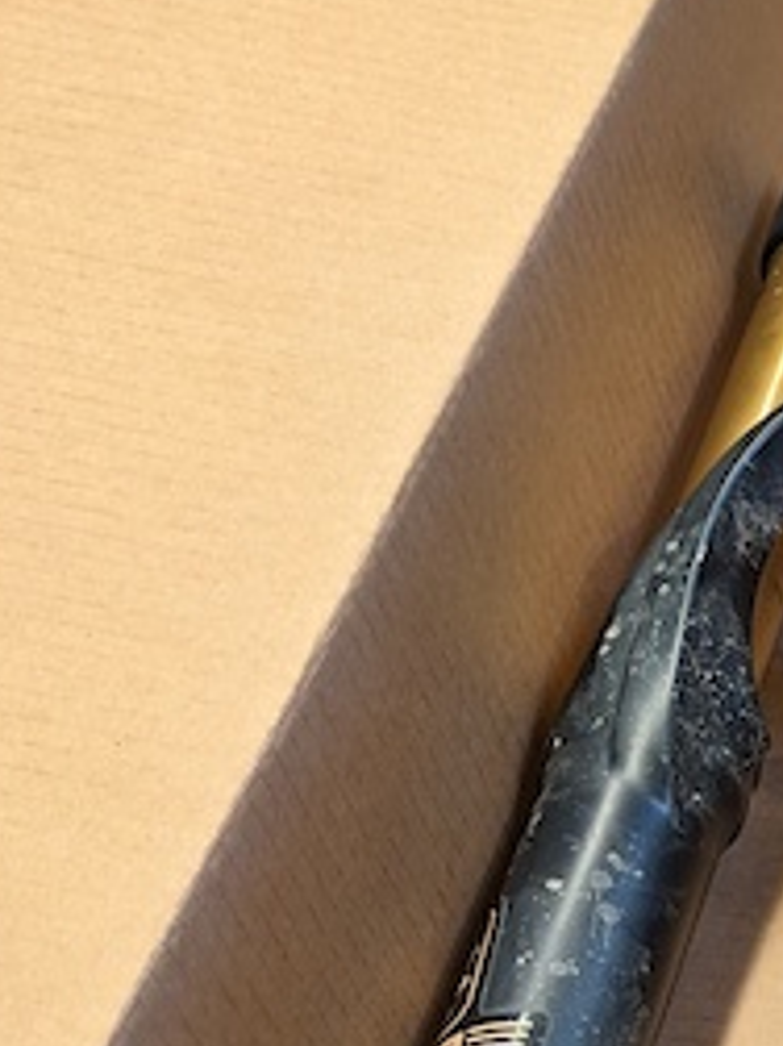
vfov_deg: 22.1
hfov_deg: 16.1
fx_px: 2596
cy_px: 1004
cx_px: 1054
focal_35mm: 86
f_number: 1.73
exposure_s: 1/24
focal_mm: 4.38
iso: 78
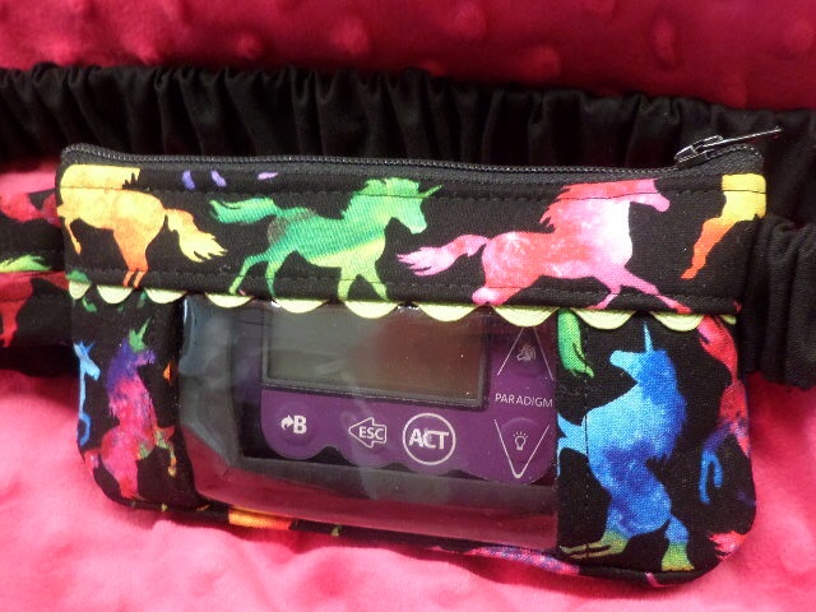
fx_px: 566
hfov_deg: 71.6
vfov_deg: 56.8
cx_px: 408
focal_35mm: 24
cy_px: 306
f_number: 3.1
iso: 200
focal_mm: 4.3
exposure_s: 1/20
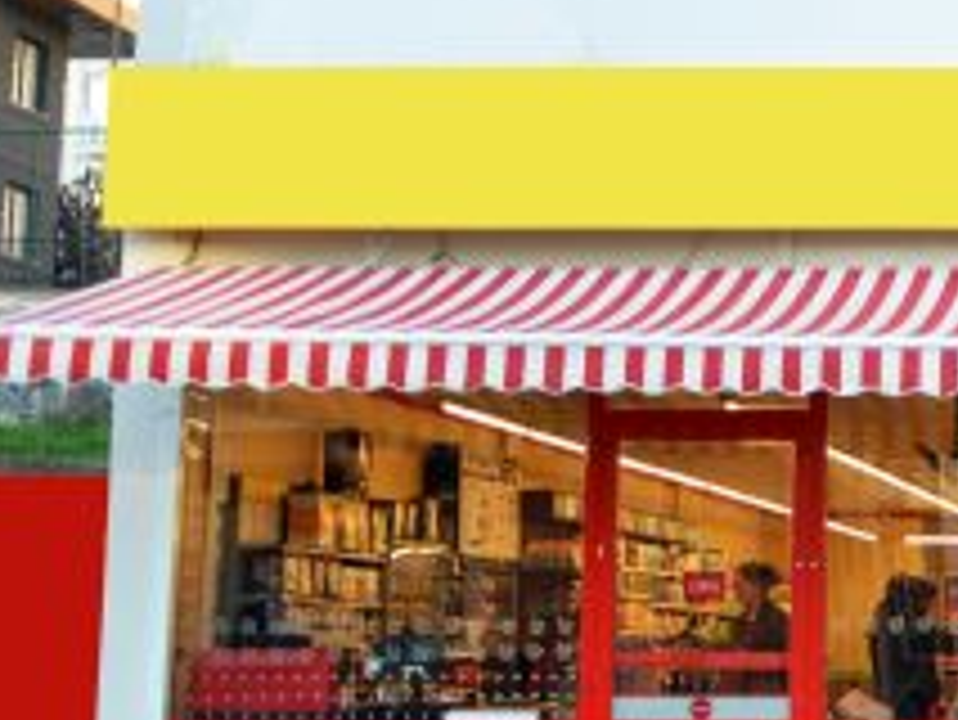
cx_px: 1466
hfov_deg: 19.7
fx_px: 2354
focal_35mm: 85
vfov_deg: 17.4
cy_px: 288
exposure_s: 1/50
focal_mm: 18
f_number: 4
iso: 100
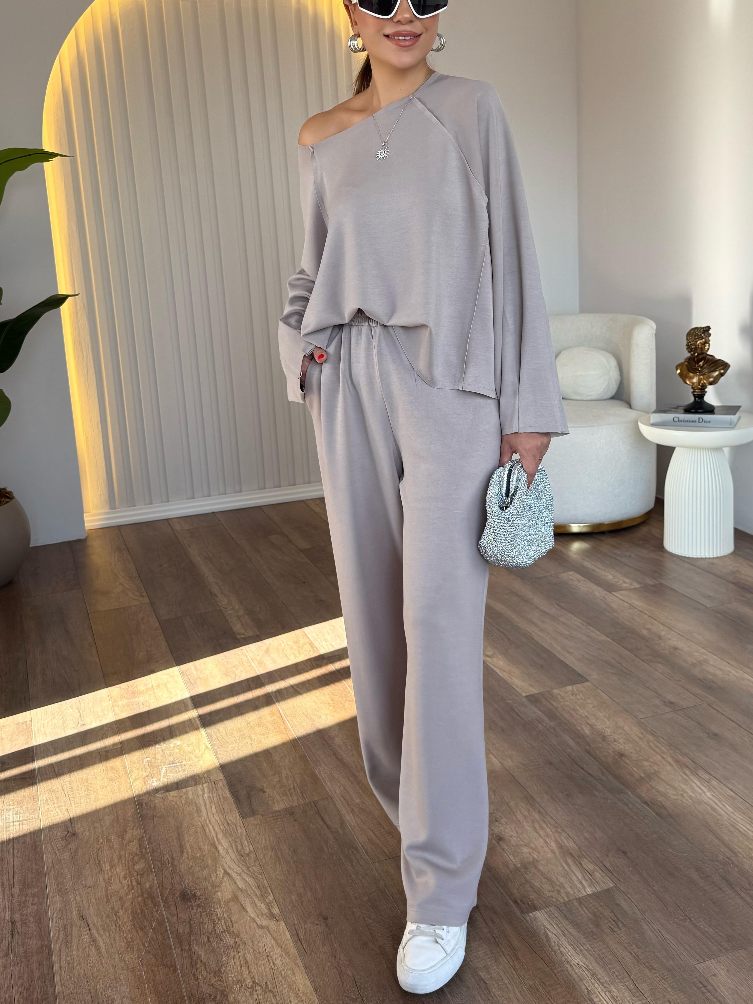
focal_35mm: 36
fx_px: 1044
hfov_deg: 39.6
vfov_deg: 51.2
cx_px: 423
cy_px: 435
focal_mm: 6.76
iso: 80
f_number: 1.78
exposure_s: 1/336
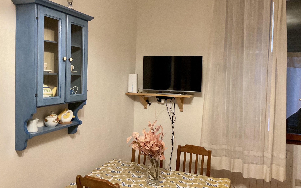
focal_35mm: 31
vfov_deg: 40.6
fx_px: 254
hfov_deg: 61.2
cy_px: 87
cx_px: 150
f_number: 1.8
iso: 200
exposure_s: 1/50
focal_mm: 3
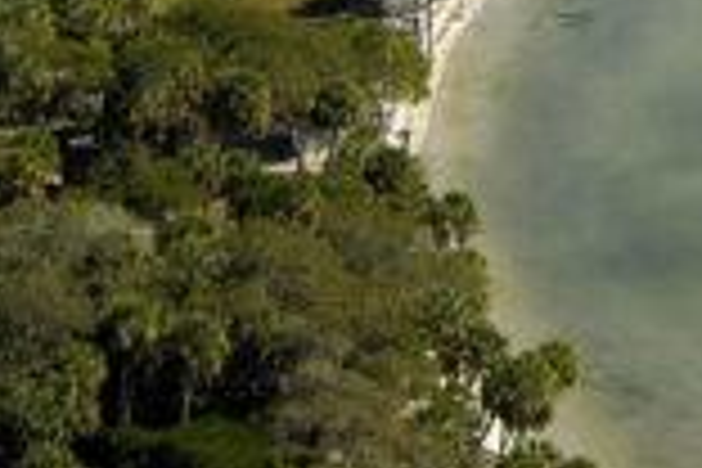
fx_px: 6512
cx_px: 1134
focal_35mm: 334
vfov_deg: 4.1
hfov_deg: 6.1
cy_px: -558
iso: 400
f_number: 7.1
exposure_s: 1/1000
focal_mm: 34
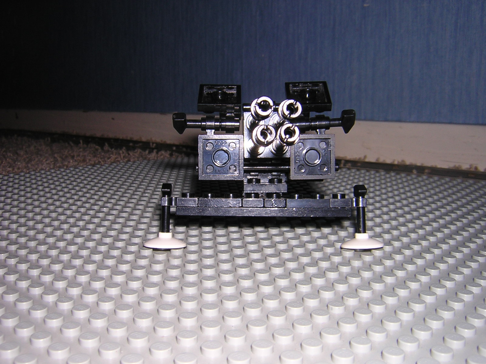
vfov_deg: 39.7
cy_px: 182
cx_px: 243
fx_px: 505
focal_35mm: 36
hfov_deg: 51.4
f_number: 5.2
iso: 100
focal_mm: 4.7
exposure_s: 1/60.1
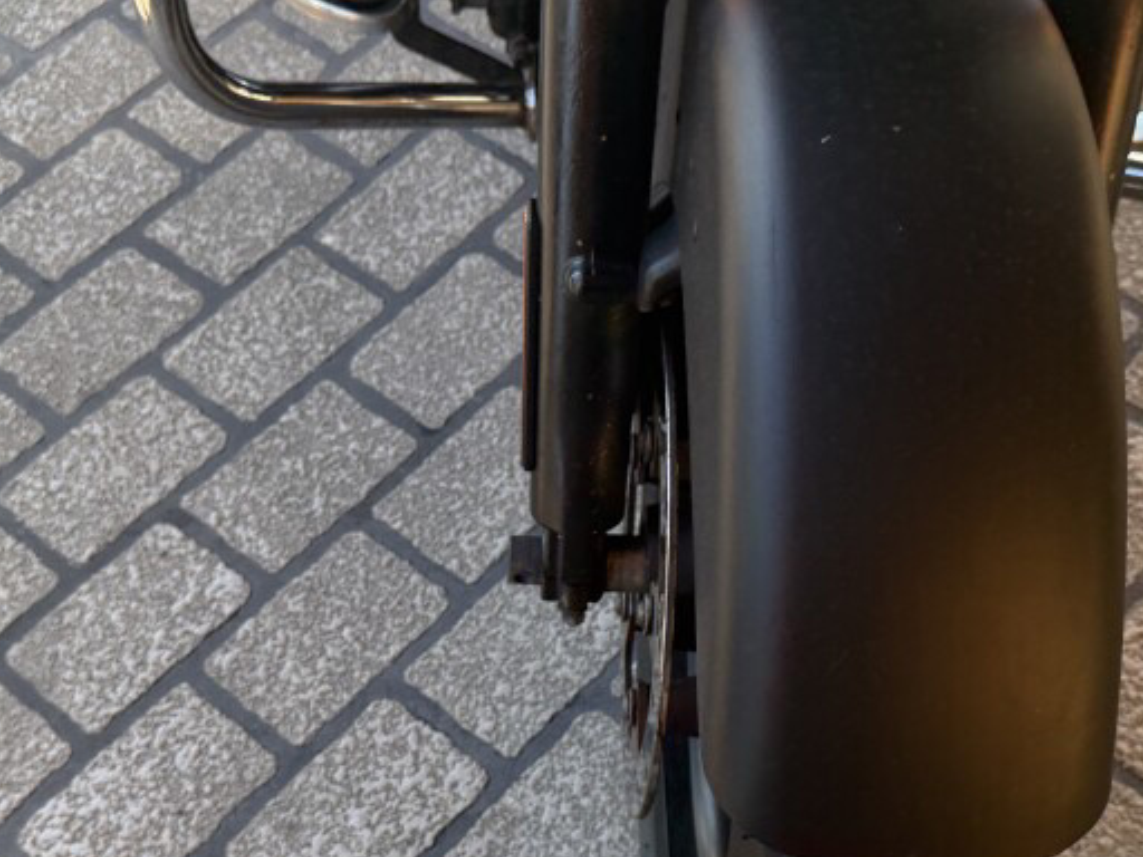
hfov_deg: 38.0
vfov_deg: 28.7
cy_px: 641
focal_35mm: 50
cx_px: 691
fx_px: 1651
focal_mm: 6.76
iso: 80
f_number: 1.78
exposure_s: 1/200
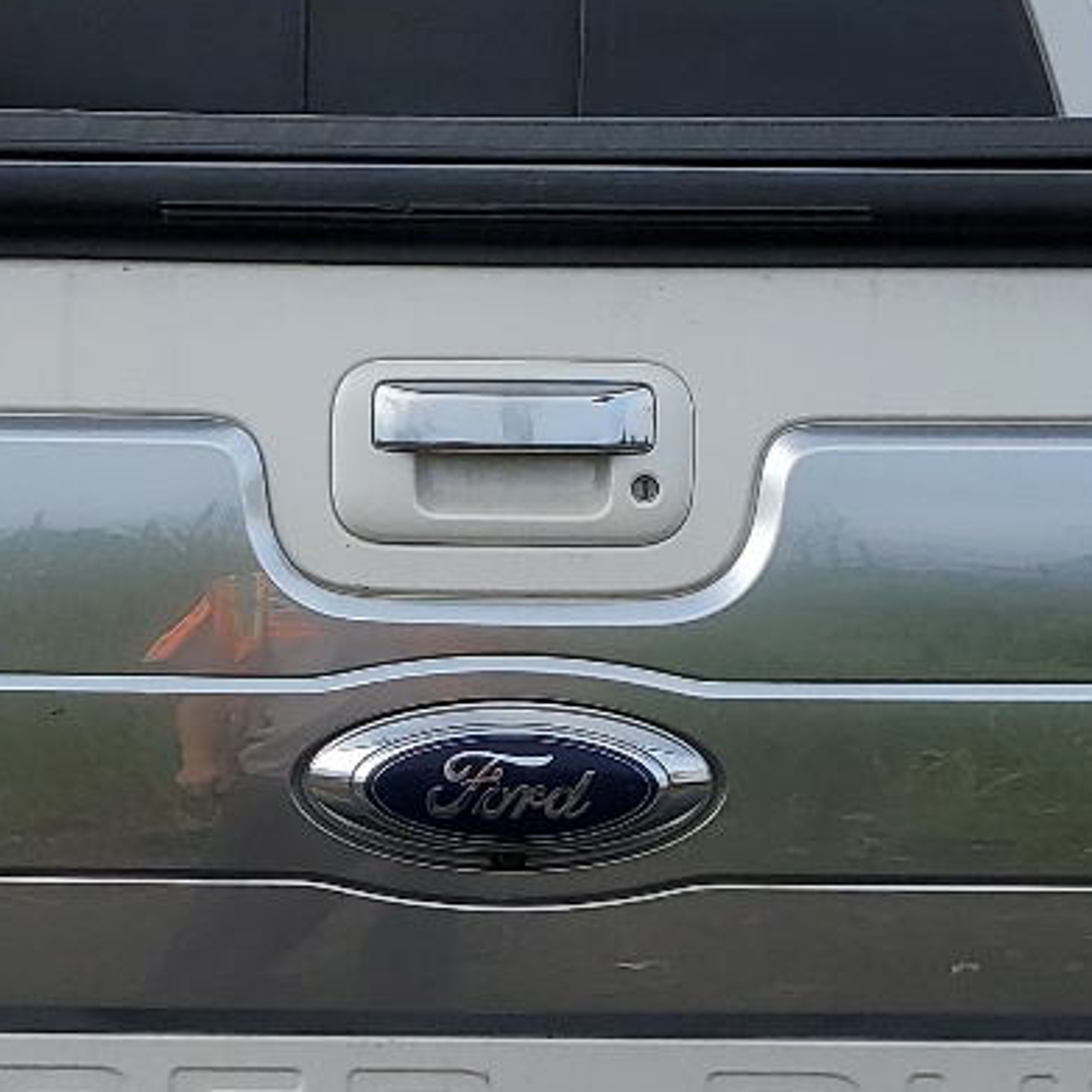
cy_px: 927
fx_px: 3355
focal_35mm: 94
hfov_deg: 18.5
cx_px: 413
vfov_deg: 18.3
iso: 50
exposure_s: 1/1667
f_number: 1.5
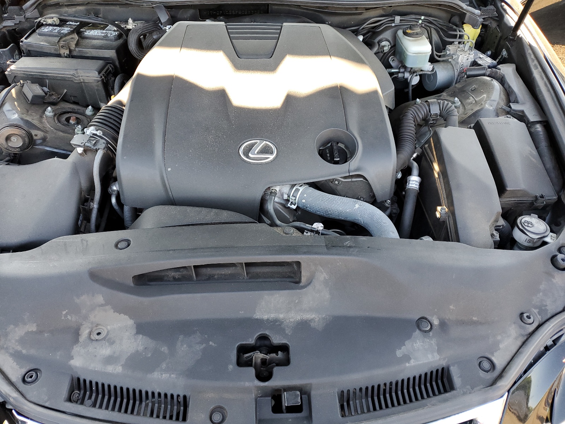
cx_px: 282
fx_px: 424
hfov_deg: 67.3
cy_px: 212
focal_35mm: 26
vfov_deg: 53.1
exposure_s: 1/120
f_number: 1.5
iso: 86
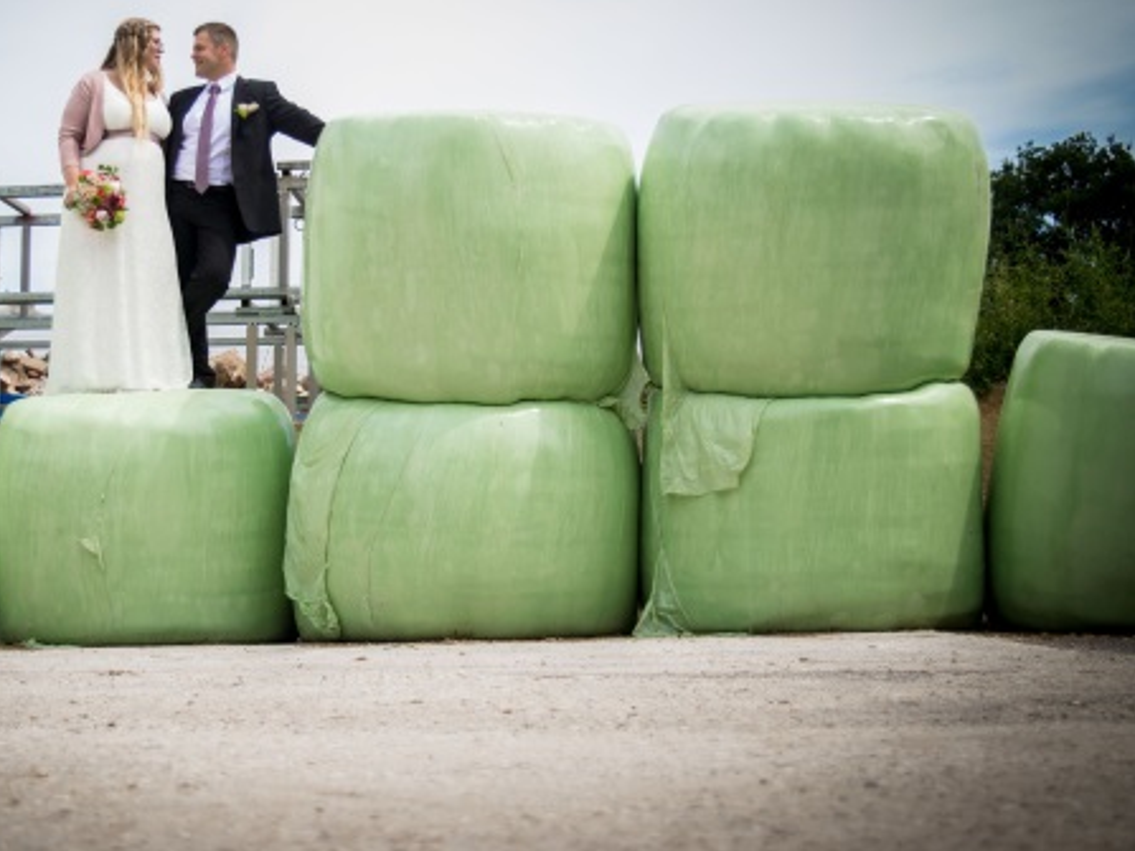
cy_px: 367
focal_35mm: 58
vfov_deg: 25.2
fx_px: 1901
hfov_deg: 33.0
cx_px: 383
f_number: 4.2
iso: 200
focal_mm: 30
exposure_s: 1/640
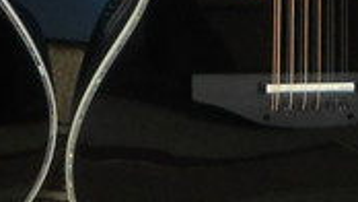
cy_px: -326
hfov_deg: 10.4
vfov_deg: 5.7
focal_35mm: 205
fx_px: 1947
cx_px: 19
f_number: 3.1
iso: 200
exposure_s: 1/30
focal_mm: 6.72
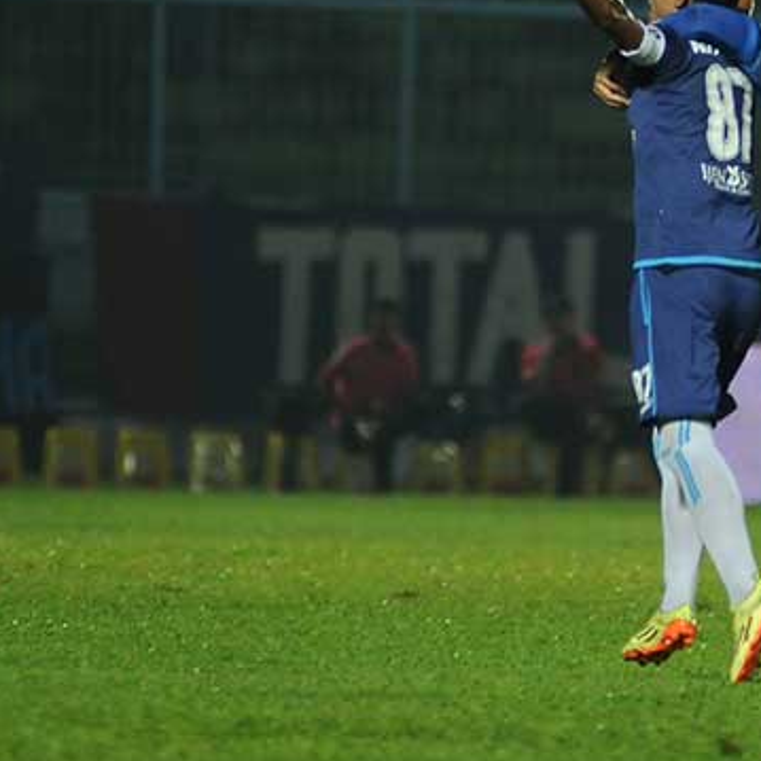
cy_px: 263
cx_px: 488
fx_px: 14102
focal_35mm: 567
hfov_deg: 3.1
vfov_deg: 3.1
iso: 800
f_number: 2.8
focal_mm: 200
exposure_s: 1/400
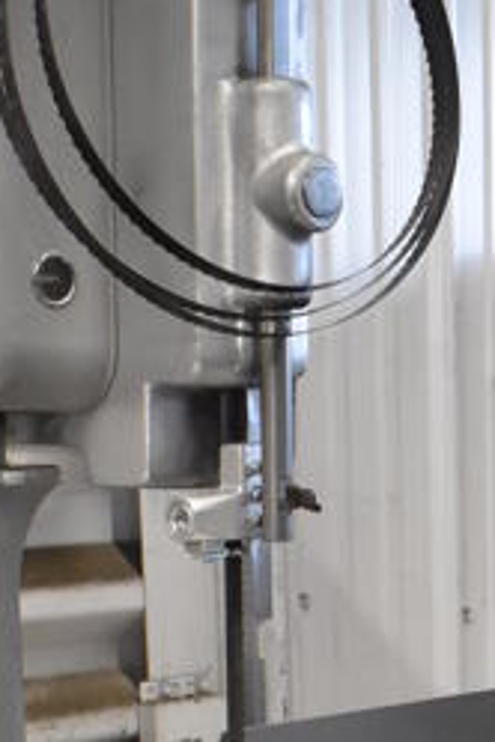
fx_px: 2042
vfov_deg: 19.1
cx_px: 412
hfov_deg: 13.7
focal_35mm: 99
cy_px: 970
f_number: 3.5
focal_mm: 18
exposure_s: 1/125
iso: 2200
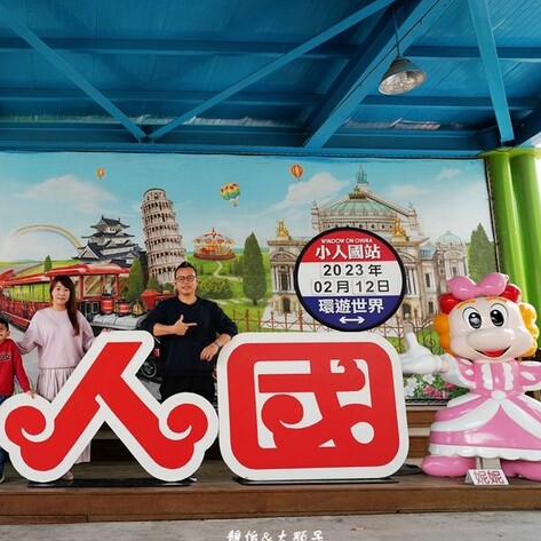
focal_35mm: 29
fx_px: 513
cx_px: 85
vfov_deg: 55.5
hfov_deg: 51.0
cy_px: 304
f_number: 6.3
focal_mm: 19
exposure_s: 1/160
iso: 800
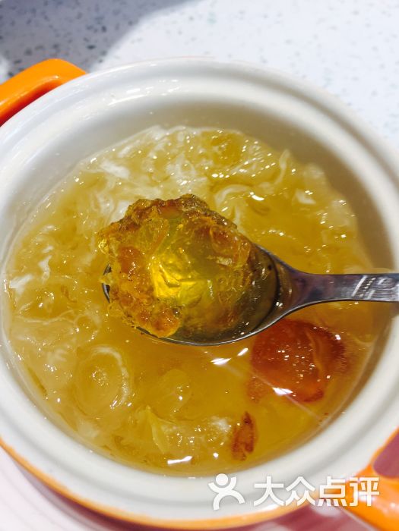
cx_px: 200
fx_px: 446
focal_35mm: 29
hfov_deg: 48.2
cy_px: 266
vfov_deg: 61.7
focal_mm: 4.15
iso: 40
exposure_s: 1/50
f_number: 2.2
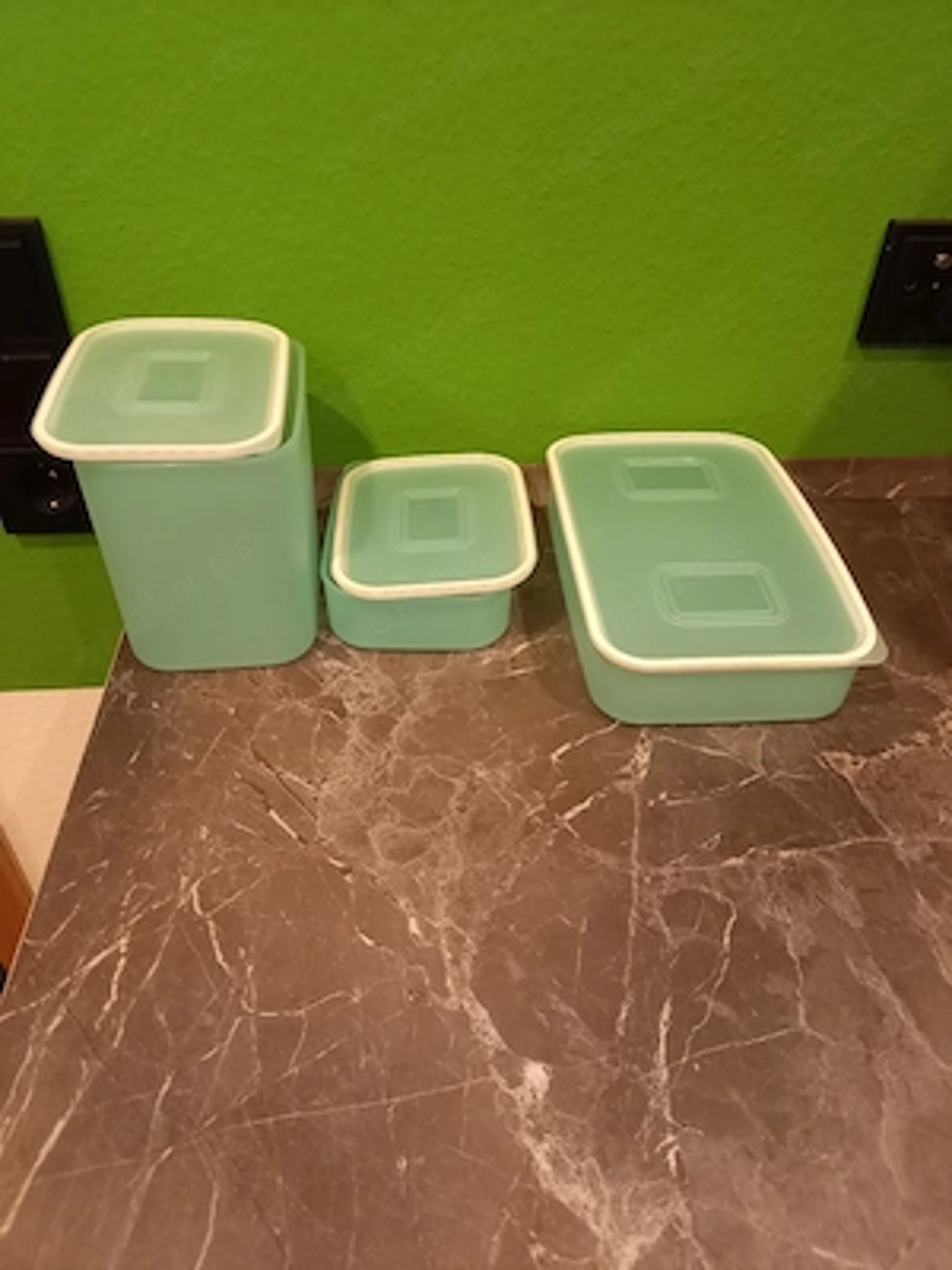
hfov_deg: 54.9
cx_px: 476
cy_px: 635
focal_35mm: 25
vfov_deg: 69.4
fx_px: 917
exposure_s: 1/20
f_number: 2
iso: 800
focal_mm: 4.6
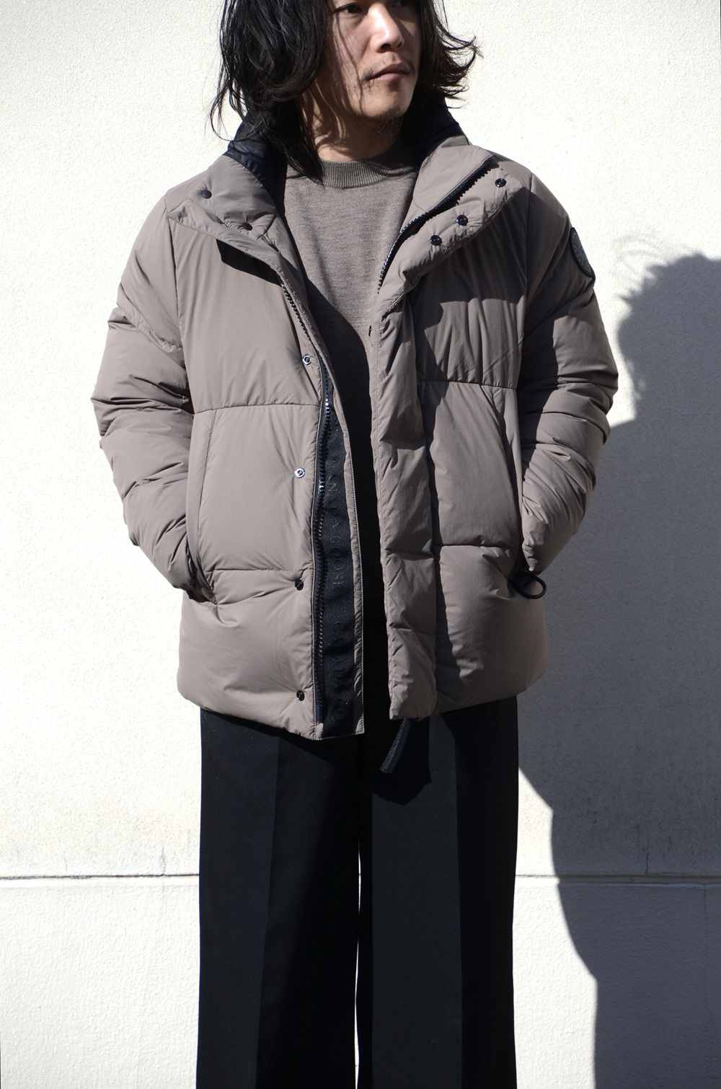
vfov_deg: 12.5
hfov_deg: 8.3
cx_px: 360
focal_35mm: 165
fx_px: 4979
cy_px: 544
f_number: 5.6
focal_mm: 110
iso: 125
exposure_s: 1/1000
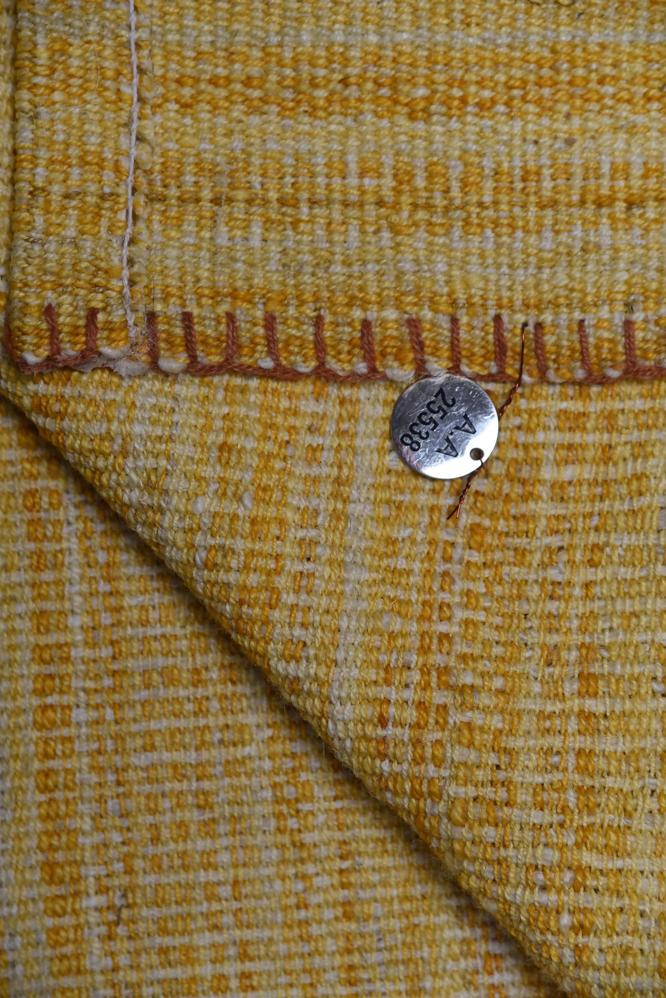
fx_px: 3327
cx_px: 333
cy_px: 499
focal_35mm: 120
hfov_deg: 11.4
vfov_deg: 17.1
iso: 100
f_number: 5.6
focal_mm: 120
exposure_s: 1/125
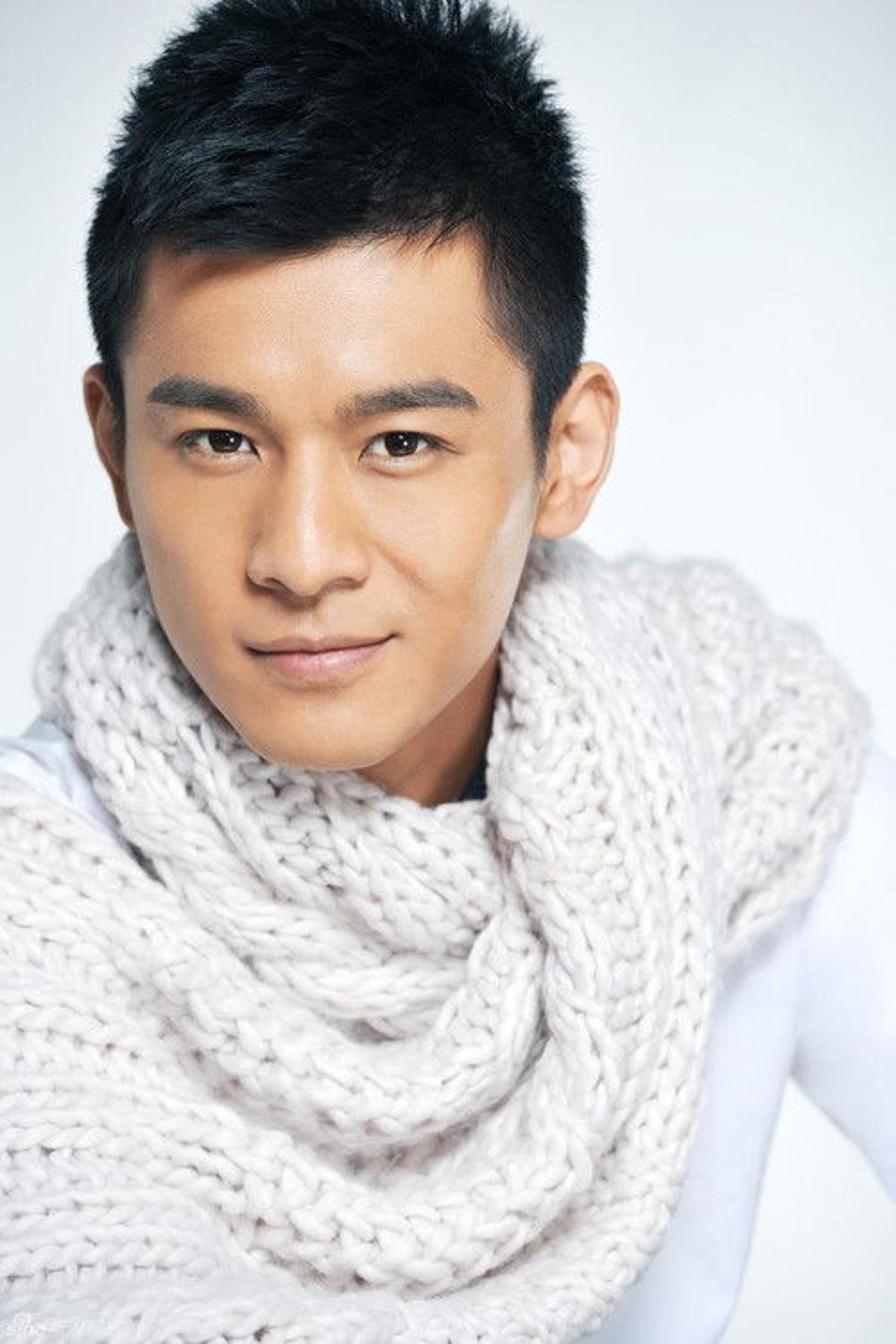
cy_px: 672
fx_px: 7466
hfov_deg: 6.9
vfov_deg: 10.3
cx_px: 448
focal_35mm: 200
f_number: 5.6
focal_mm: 200
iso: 100
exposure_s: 1/125
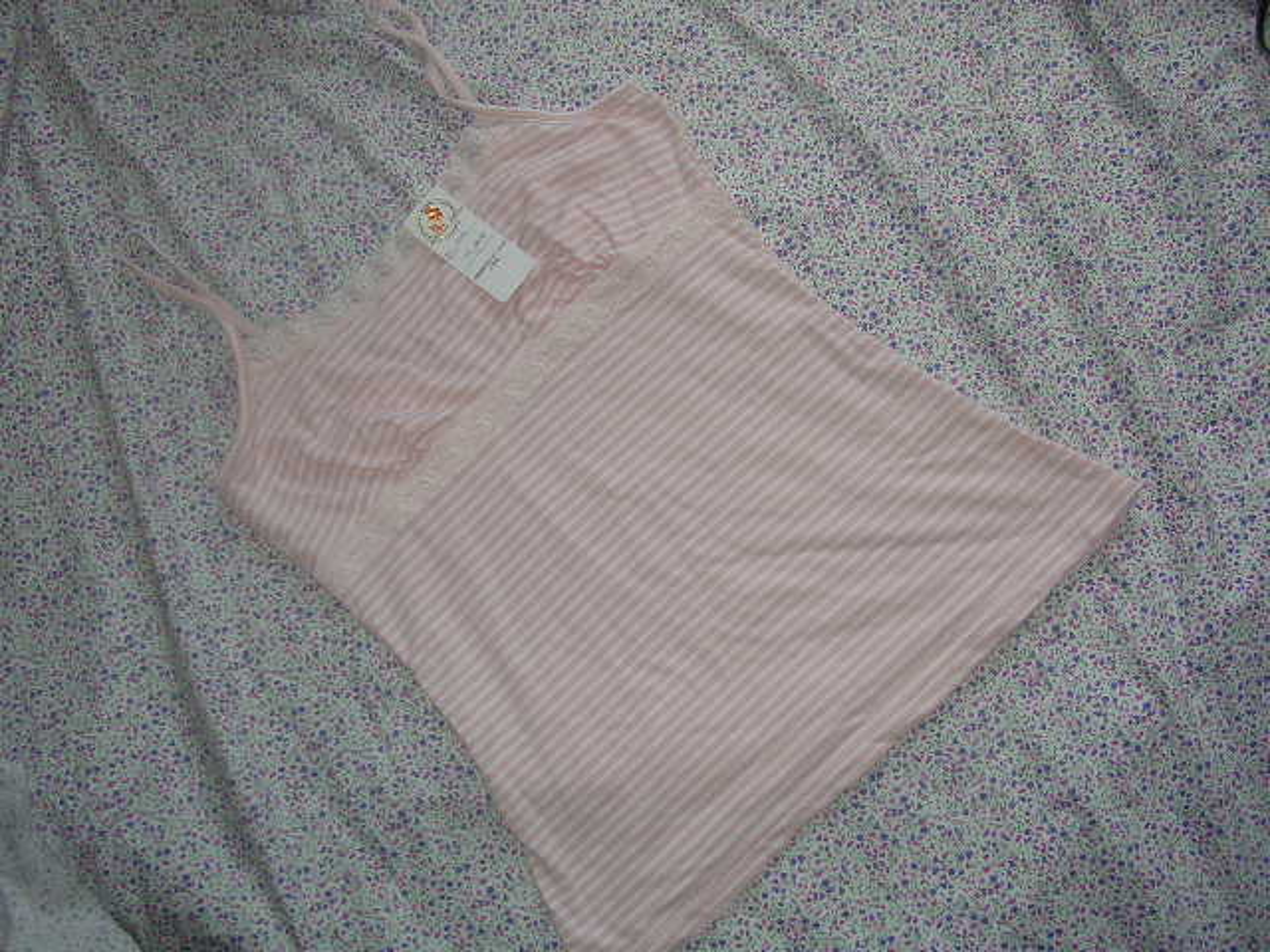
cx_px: 635
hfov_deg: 49.0
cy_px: 476
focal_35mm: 38
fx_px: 1394
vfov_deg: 37.7
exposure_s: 1/60.1
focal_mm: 5.8
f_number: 2.8
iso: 50
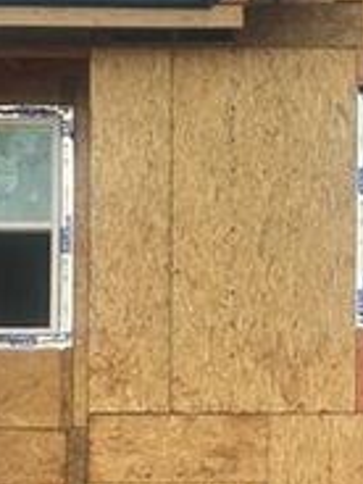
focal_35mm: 174
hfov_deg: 8.3
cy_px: 514
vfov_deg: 11.2
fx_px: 2433
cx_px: 600
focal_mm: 6.86
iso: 80
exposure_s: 1/72
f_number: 1.78
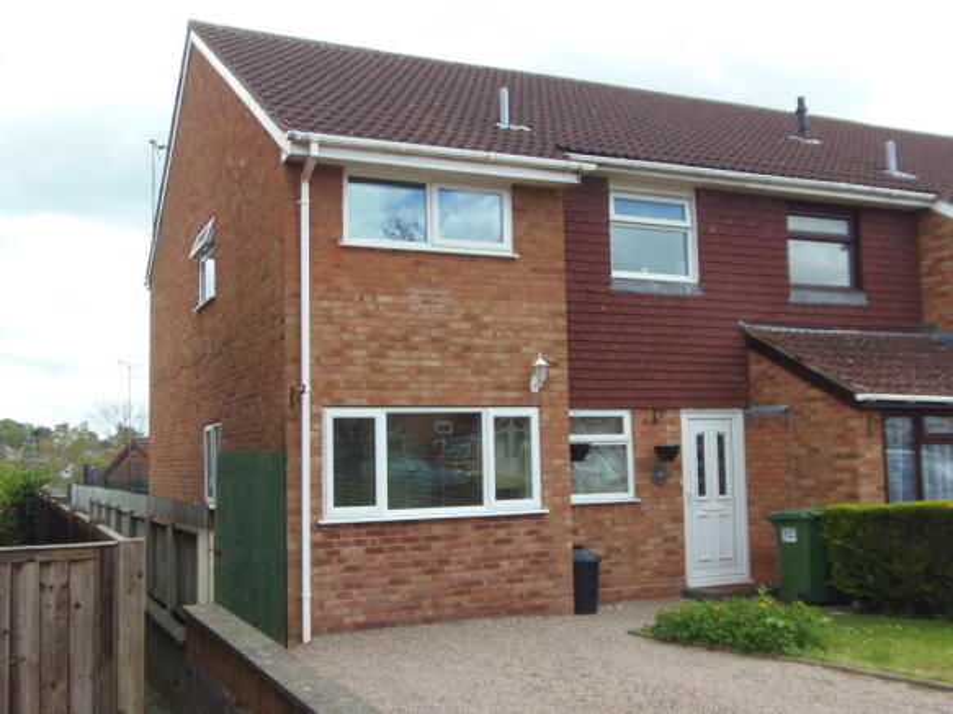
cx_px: 476
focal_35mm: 35
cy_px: 357
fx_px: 963
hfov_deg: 52.6
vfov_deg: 40.7
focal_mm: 6.5
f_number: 3.4
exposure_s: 1/250
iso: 64
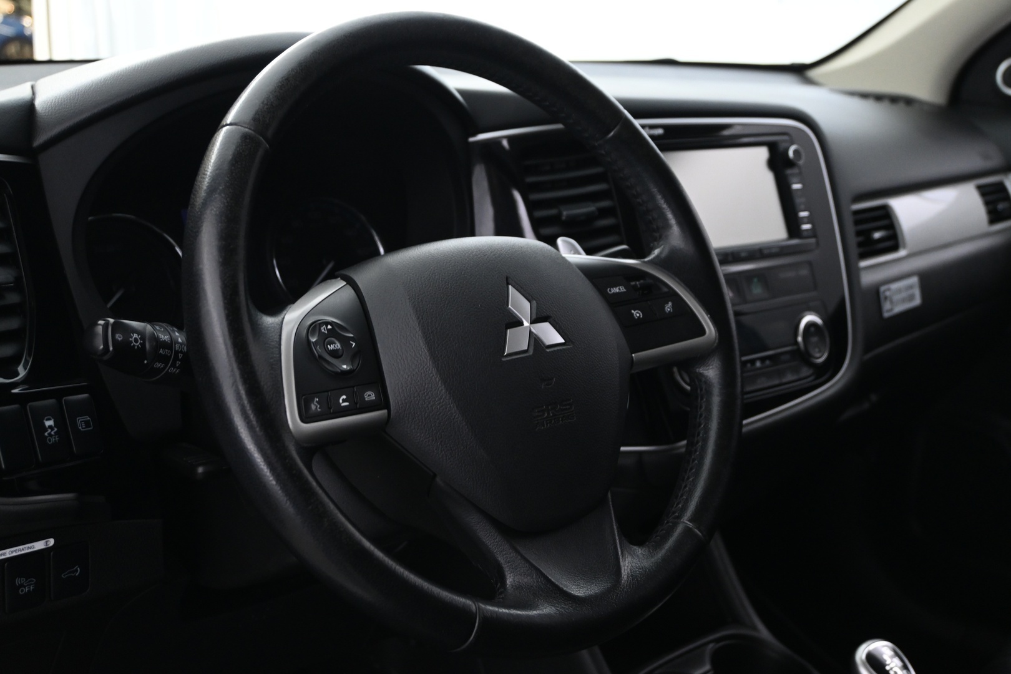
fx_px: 1179
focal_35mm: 42
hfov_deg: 46.4
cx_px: 506
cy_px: 337
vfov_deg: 31.9
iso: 1600
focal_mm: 28
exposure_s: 1/10
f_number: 4.5
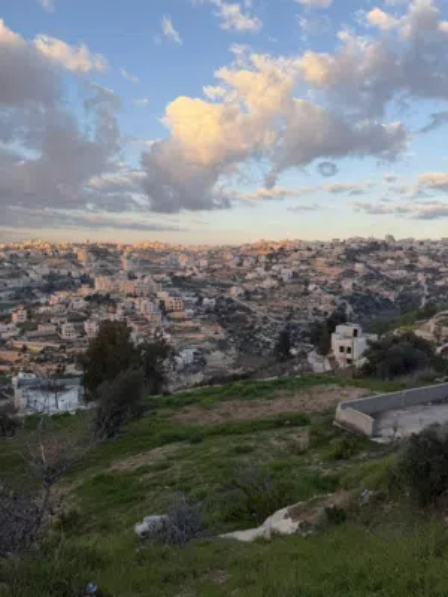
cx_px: 224
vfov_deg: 71.6
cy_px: 298
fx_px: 414
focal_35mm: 24
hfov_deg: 56.8
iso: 80
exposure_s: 1/840
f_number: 1.78
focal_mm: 6.76
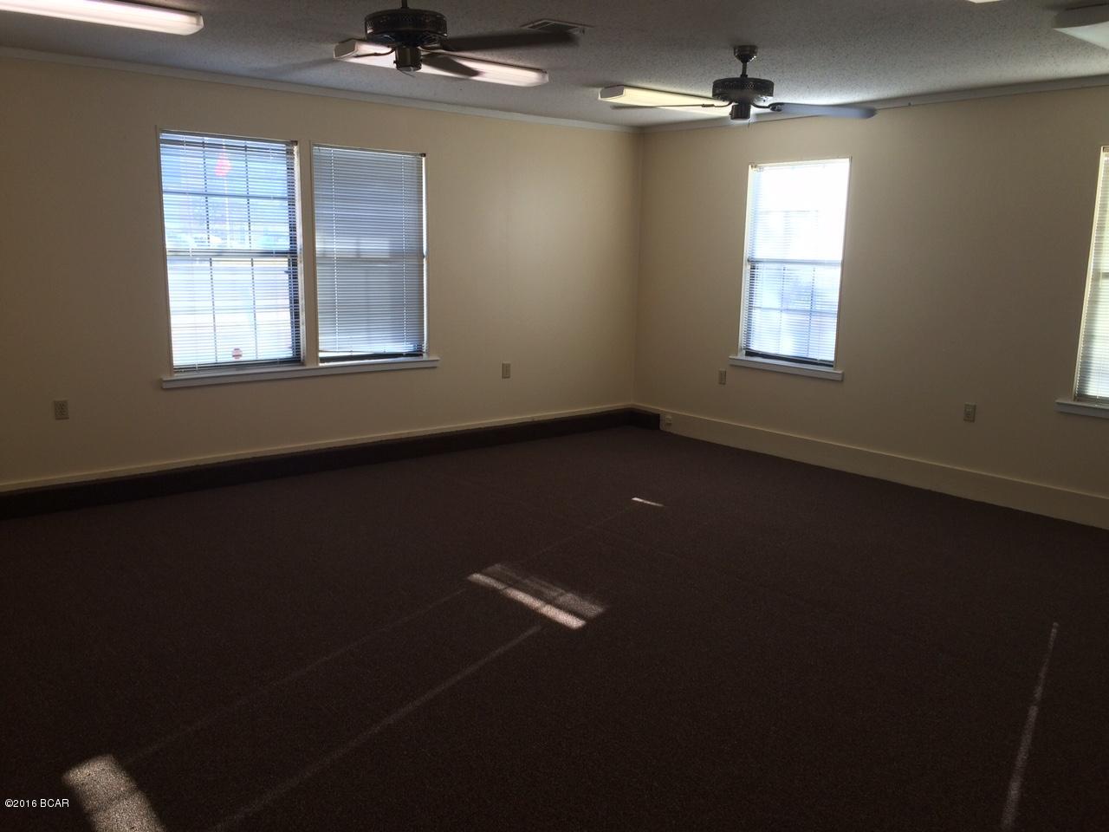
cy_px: 416
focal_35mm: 29
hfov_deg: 61.7
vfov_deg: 48.2
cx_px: 554
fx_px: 929
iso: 40
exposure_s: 1/60
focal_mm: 4.15
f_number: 2.2
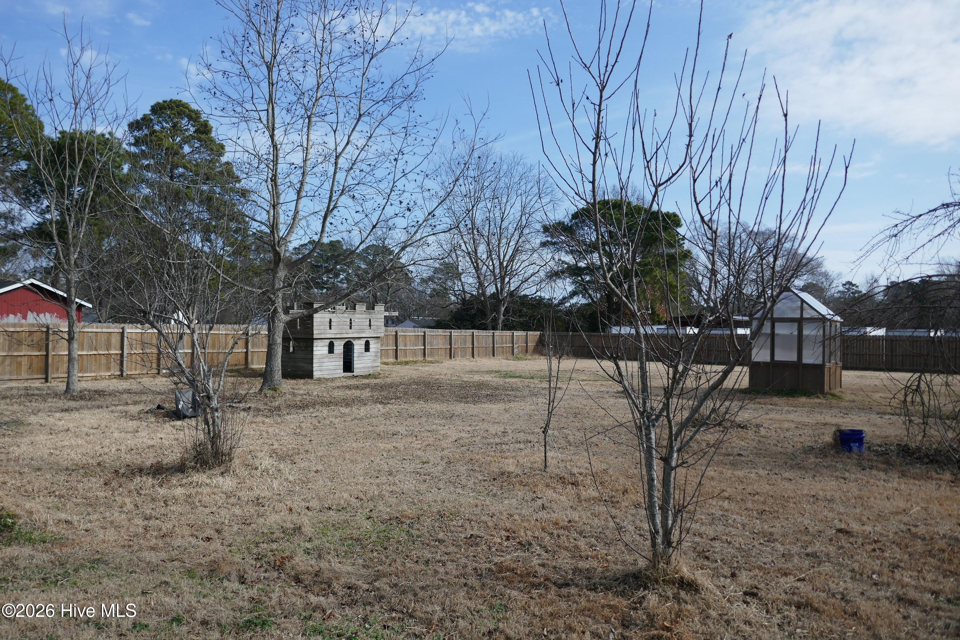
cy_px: 320
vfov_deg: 51.3
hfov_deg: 71.5
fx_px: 667
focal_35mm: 25
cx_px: 480
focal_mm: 9.1
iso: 125
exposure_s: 1/2000
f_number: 2.8
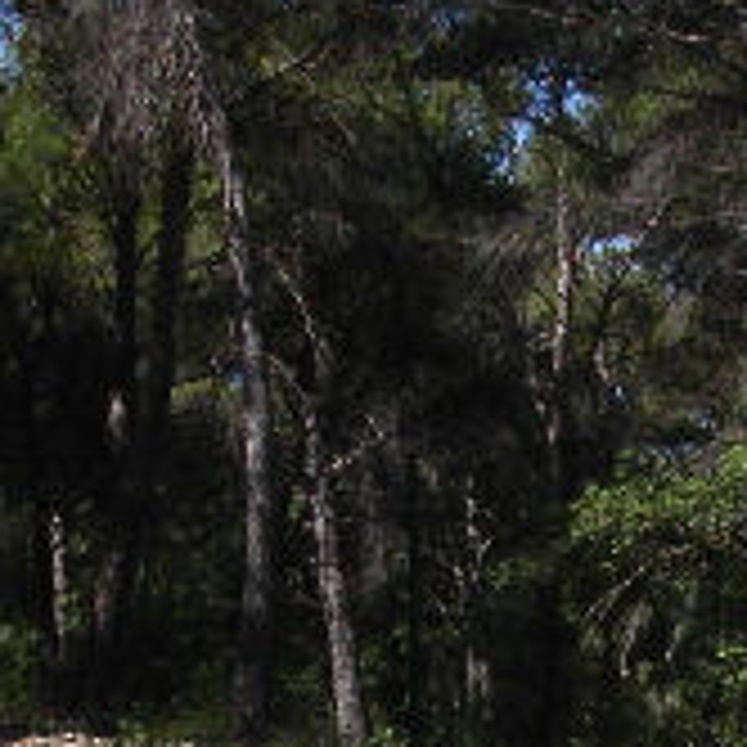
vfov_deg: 11.8
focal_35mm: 142
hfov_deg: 12.1
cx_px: 810
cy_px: 1055
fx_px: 3467
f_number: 8
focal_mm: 7.8
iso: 100
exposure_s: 1/350
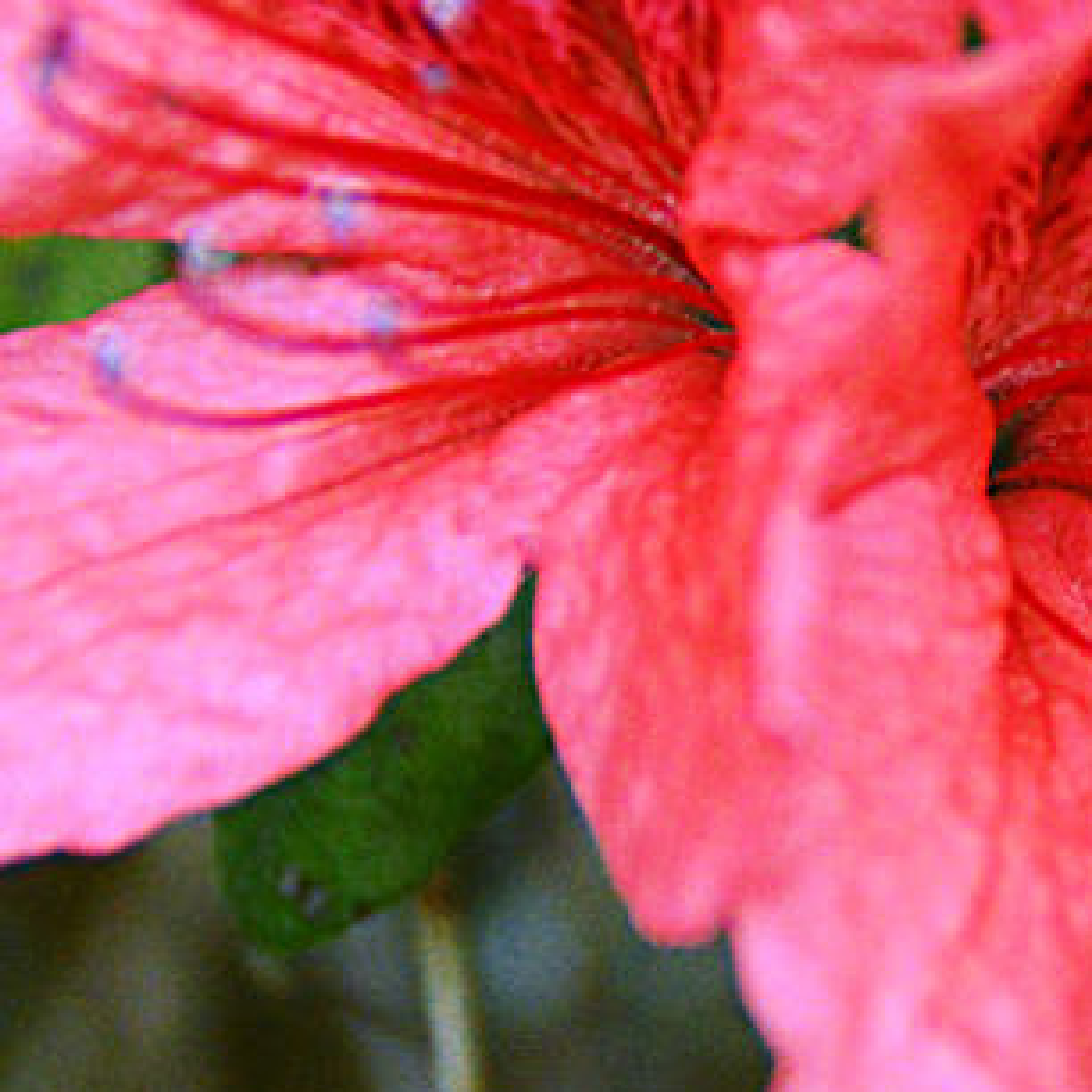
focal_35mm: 341
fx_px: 12170
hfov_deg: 5.1
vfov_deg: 5.1
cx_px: 1062
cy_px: 314
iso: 1800
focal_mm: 68
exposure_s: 1/2000
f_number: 5.3
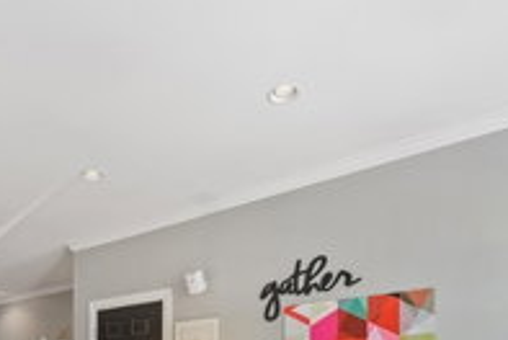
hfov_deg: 54.1
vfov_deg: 32.6
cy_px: 402
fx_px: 480
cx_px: 151
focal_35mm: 34
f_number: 8
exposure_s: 1.3
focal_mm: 14
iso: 100
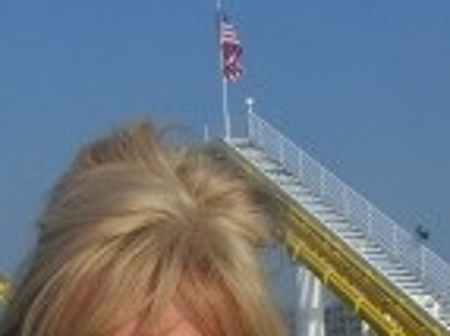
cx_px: 145
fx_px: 1559
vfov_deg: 12.0
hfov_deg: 16.4
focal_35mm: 120
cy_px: 411
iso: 100
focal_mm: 6.3
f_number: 5.6
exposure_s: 1/800
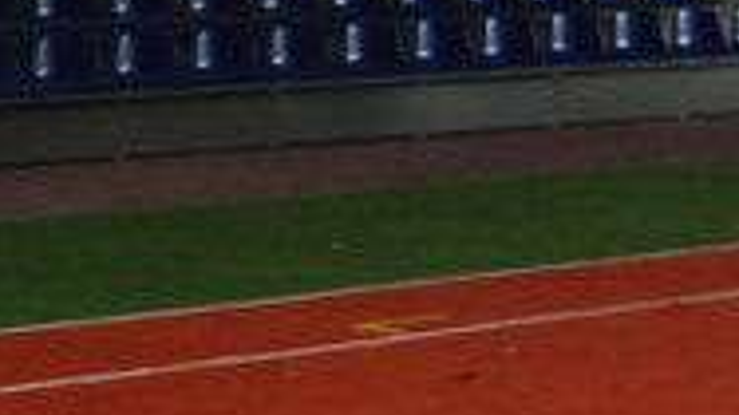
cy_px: -292
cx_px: 1802
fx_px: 3212
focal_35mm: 164
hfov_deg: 11.0
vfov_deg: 7.2
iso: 64
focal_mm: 4.7
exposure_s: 1/40
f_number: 2.8
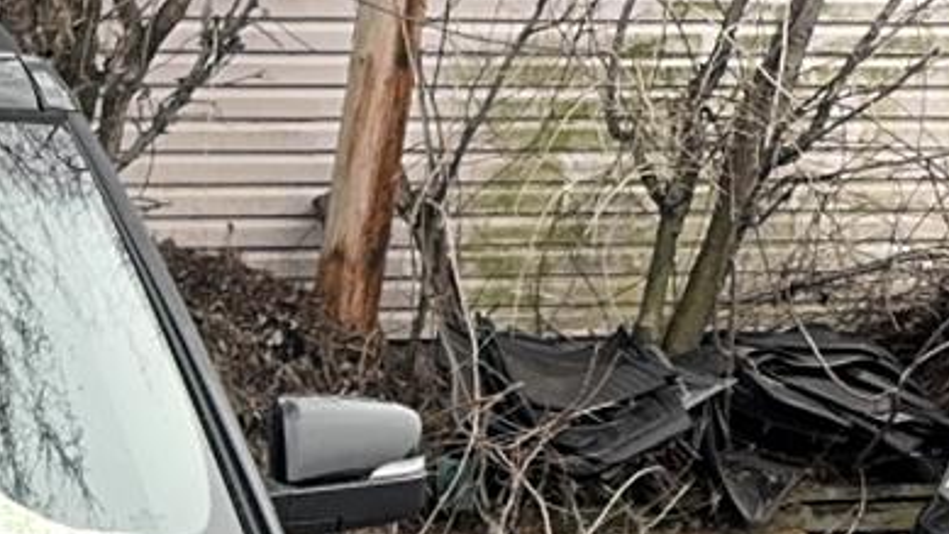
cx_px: -378
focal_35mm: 86
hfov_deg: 21.6
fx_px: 2165
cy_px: 995
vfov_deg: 12.7
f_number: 1.78
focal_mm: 6.76
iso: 50
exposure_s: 1/712
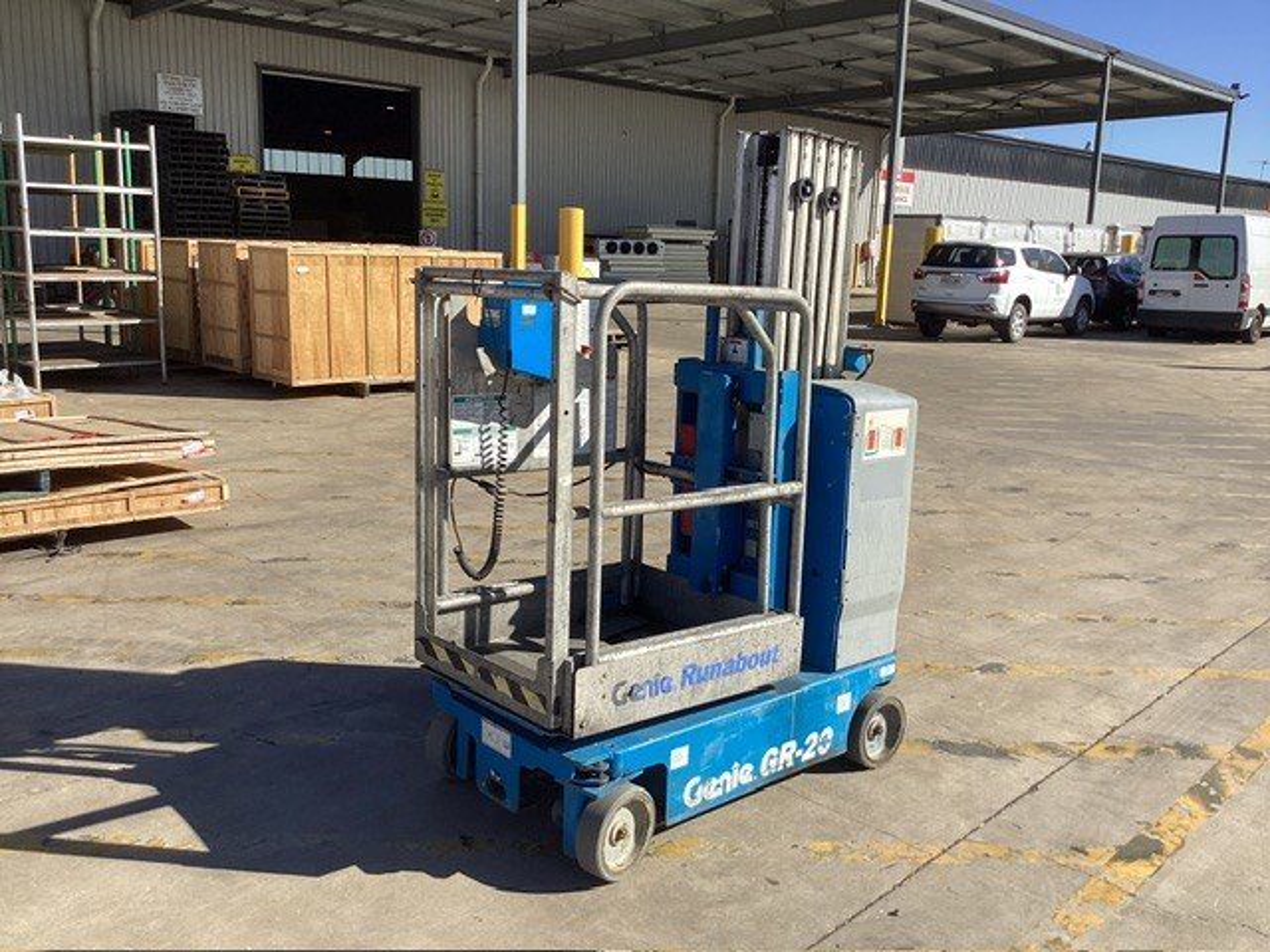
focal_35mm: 31
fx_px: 1137
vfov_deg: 45.4
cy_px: 476
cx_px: 635
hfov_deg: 58.4
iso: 25
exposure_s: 1/1253
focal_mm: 3.3
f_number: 2.4
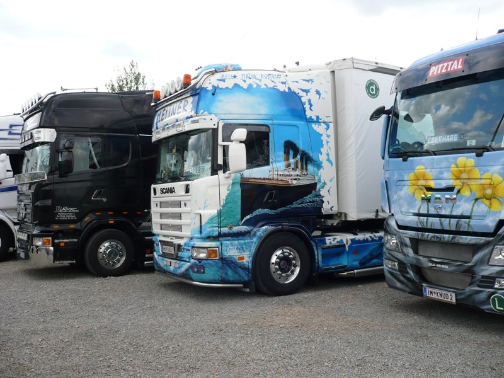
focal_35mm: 36
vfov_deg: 39.7
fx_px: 524
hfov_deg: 51.4
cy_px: 189
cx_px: 252
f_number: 2.9
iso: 100
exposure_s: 1/320
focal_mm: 6
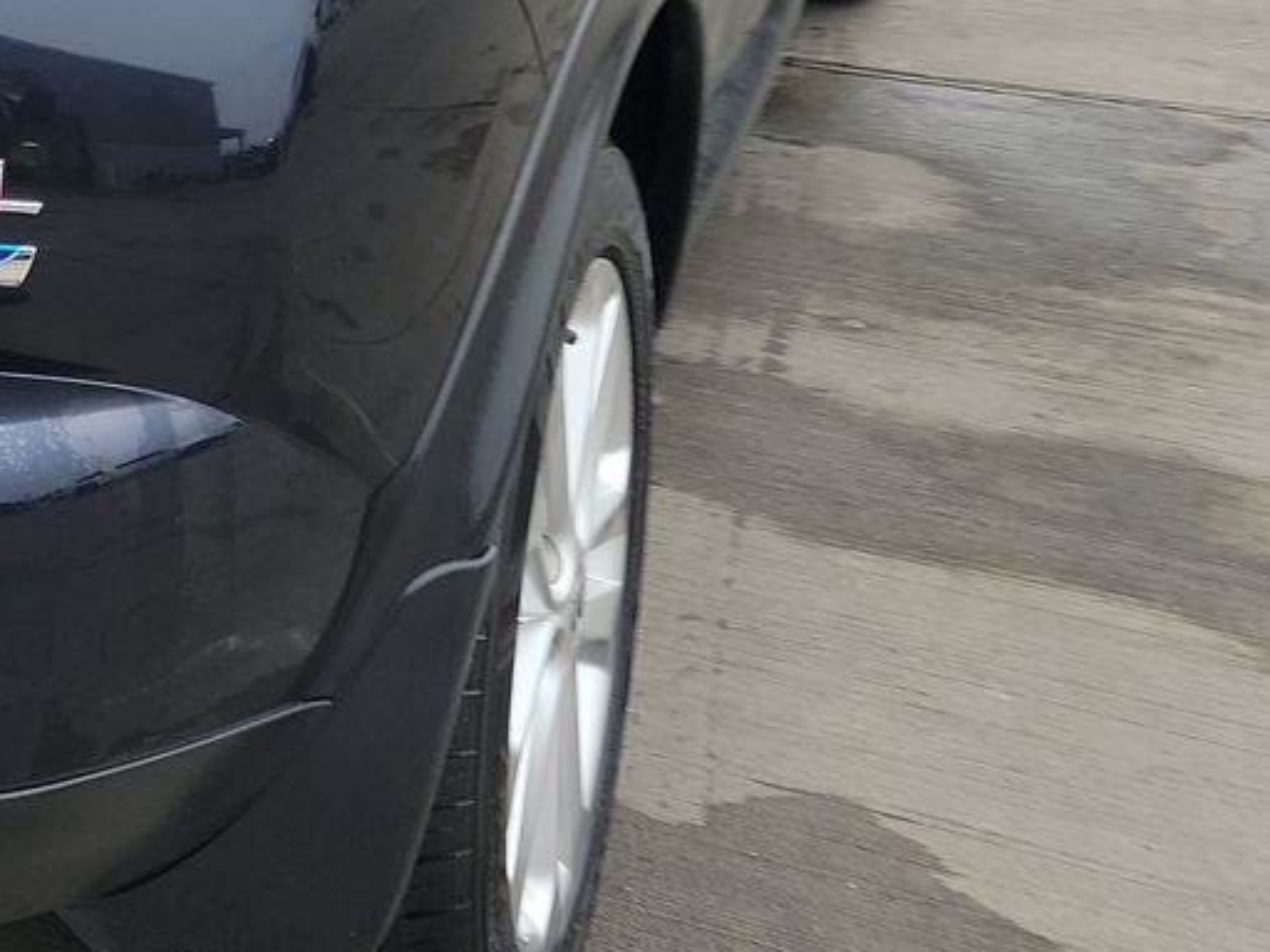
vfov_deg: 19.1
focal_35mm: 75
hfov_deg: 23.6
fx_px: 2752
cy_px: 17
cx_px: -285
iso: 50
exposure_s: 1/126
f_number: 1.8
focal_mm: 6.7
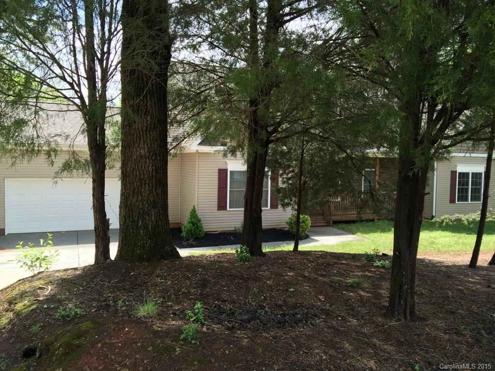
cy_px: 186
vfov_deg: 48.2
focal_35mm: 29
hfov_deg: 61.7
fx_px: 415
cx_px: 248
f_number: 2.2
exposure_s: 1/412
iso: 32
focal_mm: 4.15
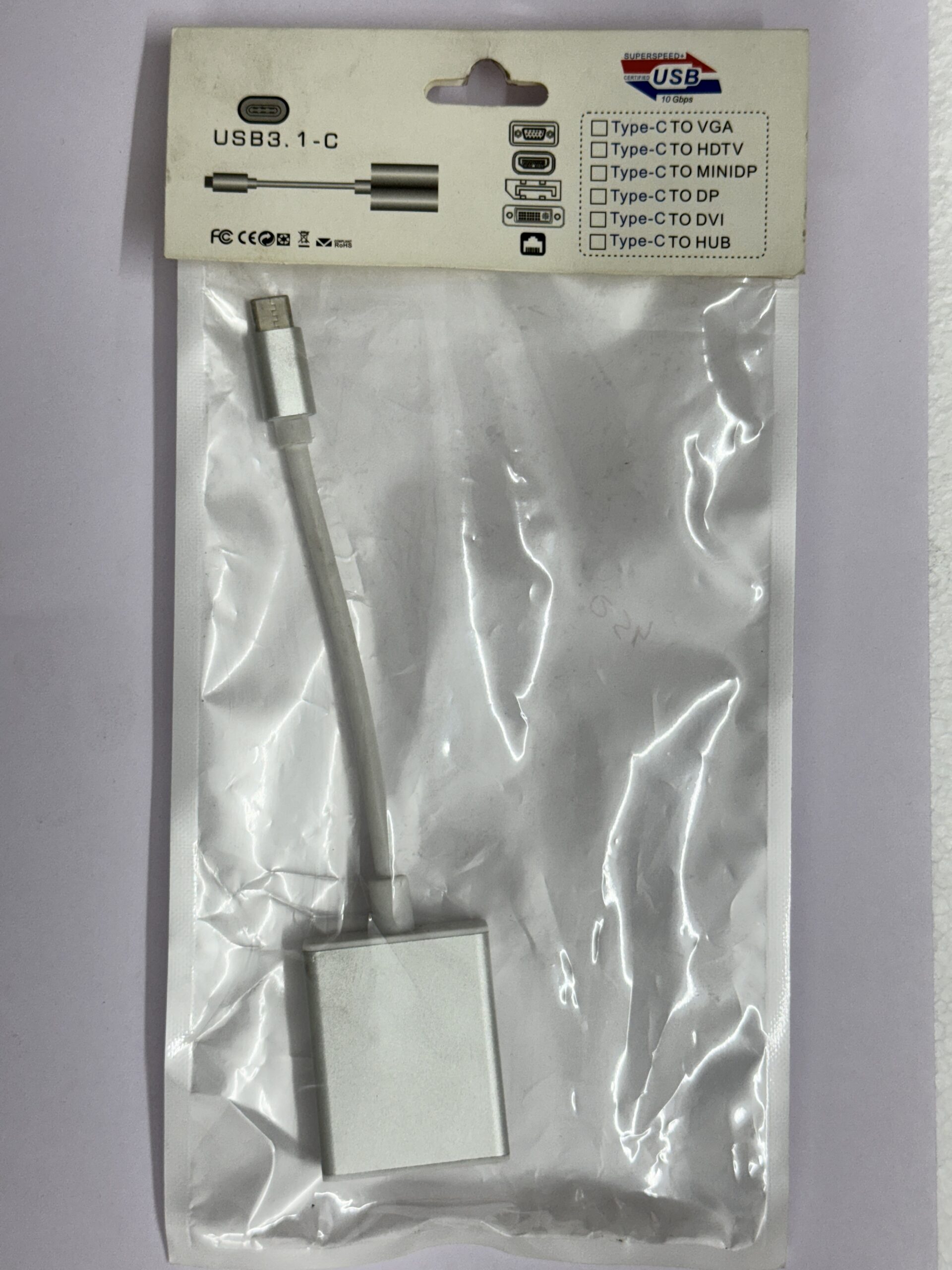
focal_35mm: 48
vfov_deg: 39.7
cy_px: 635
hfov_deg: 30.3
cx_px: 476
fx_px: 1760
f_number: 1.78
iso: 50
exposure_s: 1/121
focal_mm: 6.76
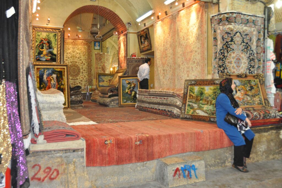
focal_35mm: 33
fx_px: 258
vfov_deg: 39.9
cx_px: 141
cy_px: 94
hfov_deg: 57.3
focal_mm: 22
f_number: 3.8
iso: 800
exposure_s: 1/60
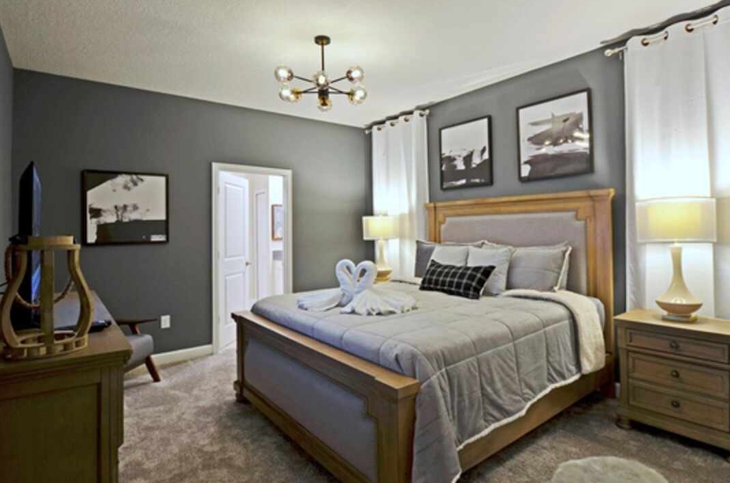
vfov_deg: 67.0
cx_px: 393
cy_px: 220
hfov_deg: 89.9
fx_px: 364
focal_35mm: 18
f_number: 4.5
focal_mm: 10
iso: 110
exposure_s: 1/6
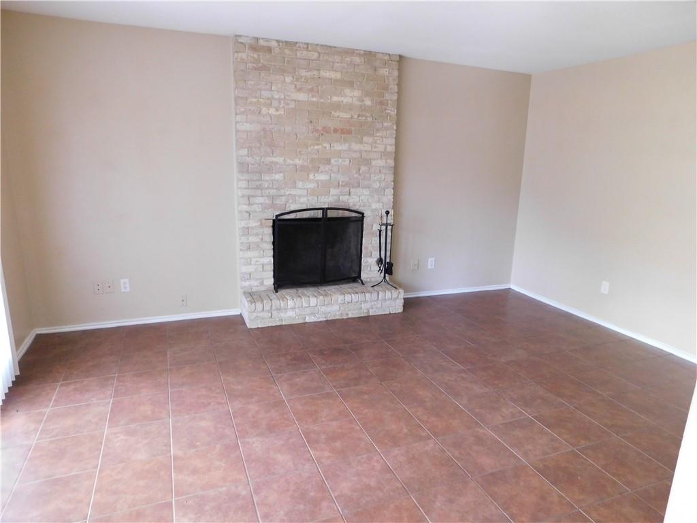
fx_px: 463
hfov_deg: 73.9
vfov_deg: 58.9
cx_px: 348
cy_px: 262
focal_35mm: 23
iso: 400
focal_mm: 4
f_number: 3
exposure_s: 1/20
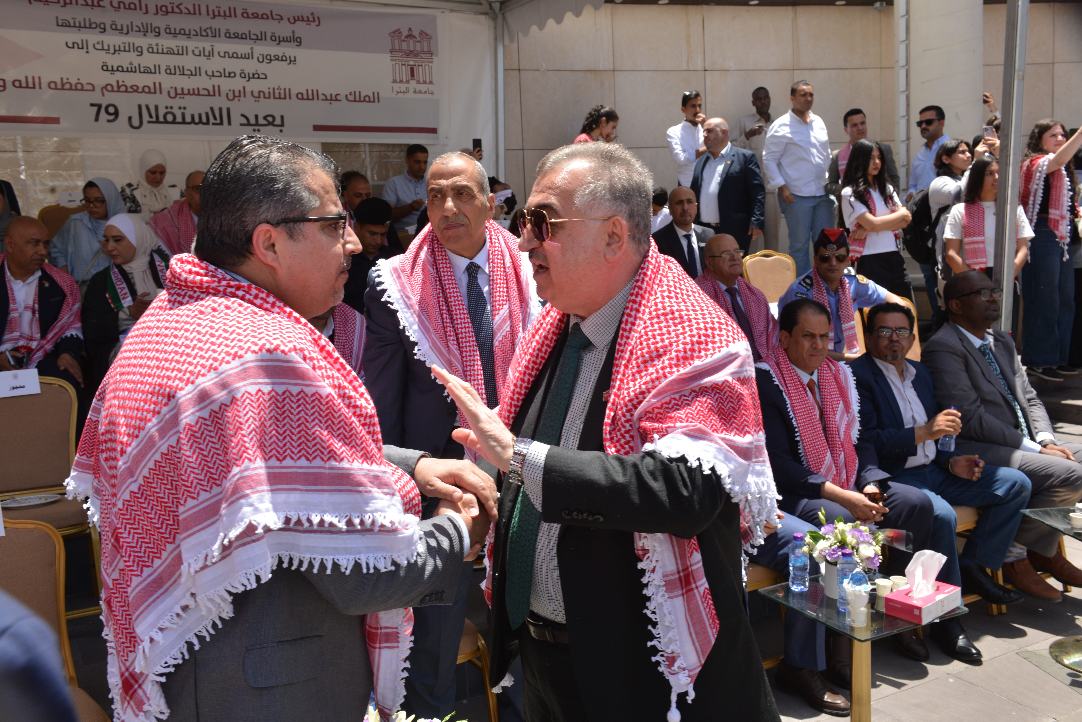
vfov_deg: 38.9
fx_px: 1022
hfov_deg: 55.8
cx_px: 541
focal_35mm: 34
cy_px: 361
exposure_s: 1/200
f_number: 9
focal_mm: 34
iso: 200
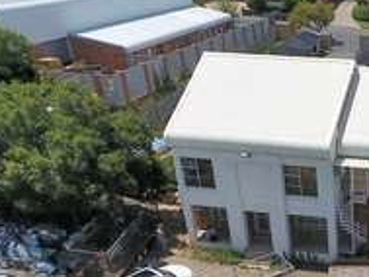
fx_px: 565
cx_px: 414
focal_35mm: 53
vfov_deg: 25.5
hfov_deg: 31.7
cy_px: 305
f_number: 2.8
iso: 100
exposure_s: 1/1314
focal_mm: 3.61
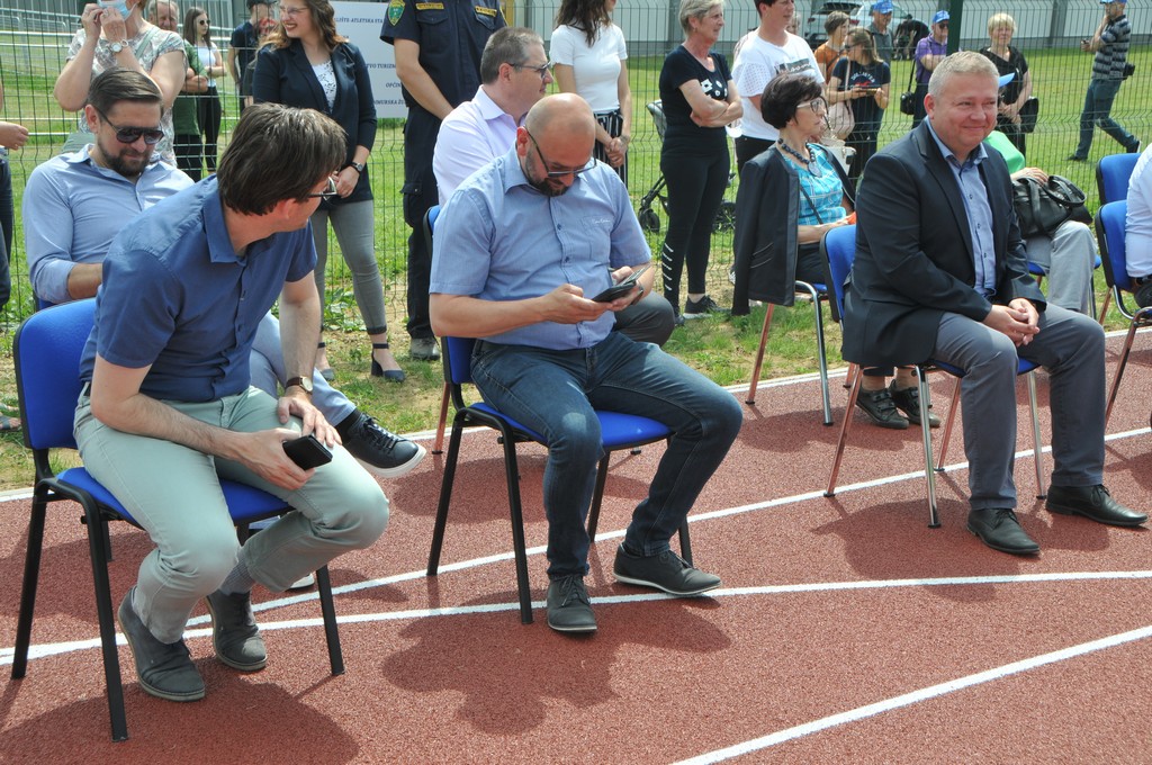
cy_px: 382
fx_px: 1678
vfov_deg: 25.7
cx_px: 576
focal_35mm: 52
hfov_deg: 37.9
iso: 200
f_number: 8
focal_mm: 35
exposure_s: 1/250
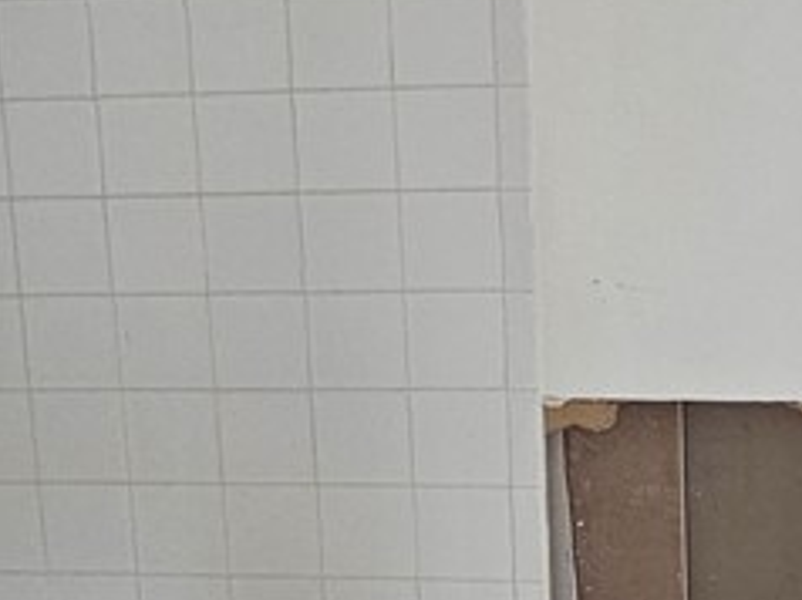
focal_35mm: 56
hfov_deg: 34.1
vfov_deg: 26.0
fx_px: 1296
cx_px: 532
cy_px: 222
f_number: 2.2
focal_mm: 2.2
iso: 500
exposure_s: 1/30
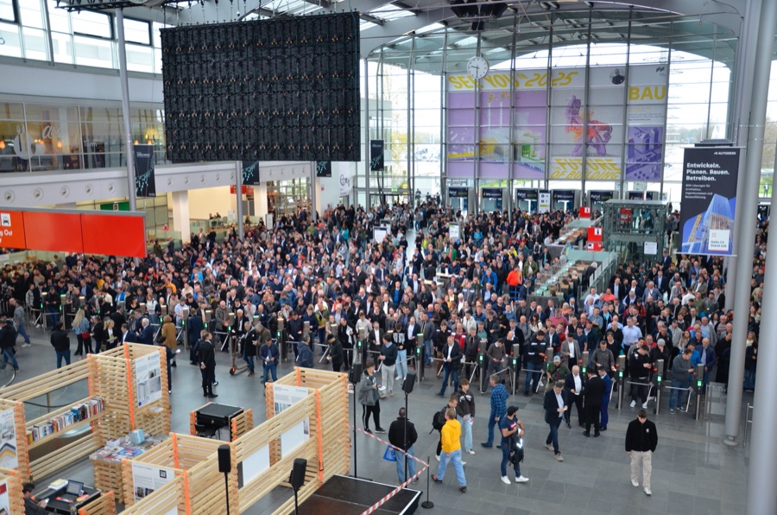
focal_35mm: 33
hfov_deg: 57.3
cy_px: 258
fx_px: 711
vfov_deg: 39.8
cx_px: 388
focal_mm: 22
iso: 720
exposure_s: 1/60
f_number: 3.8
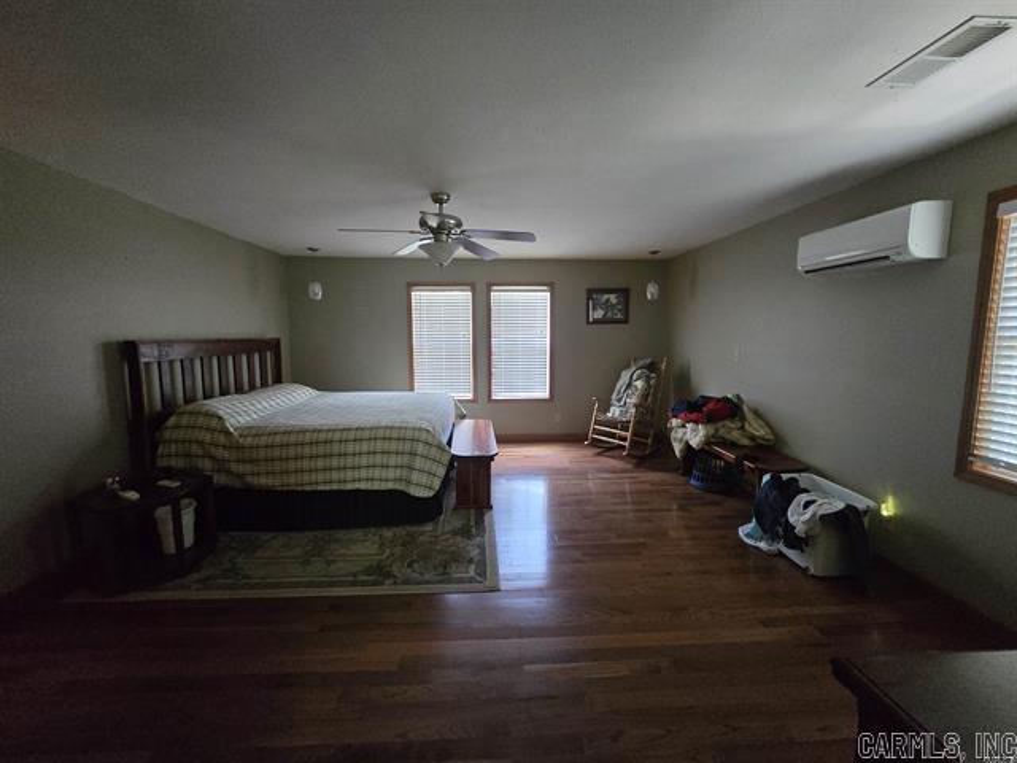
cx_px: 508
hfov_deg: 106.2
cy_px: 382
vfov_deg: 89.9
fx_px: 382
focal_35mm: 13
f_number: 2.2
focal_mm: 2.2
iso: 1250
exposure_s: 1/60
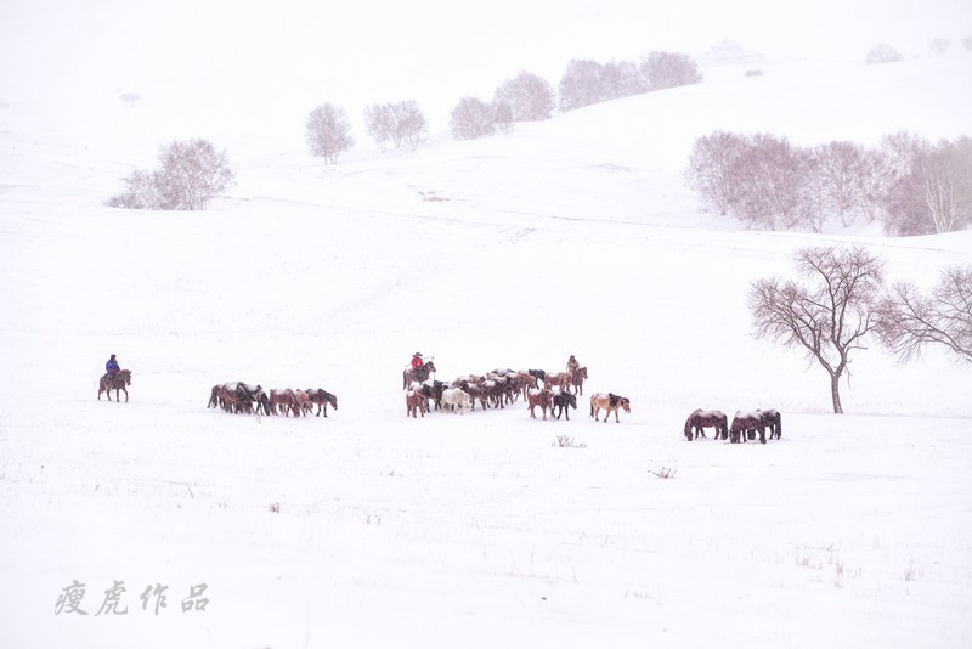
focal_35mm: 120
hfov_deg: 17.1
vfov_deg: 11.4
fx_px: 3241
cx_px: 486
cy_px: 324
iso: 1000
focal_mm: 120
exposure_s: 1/800
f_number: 11
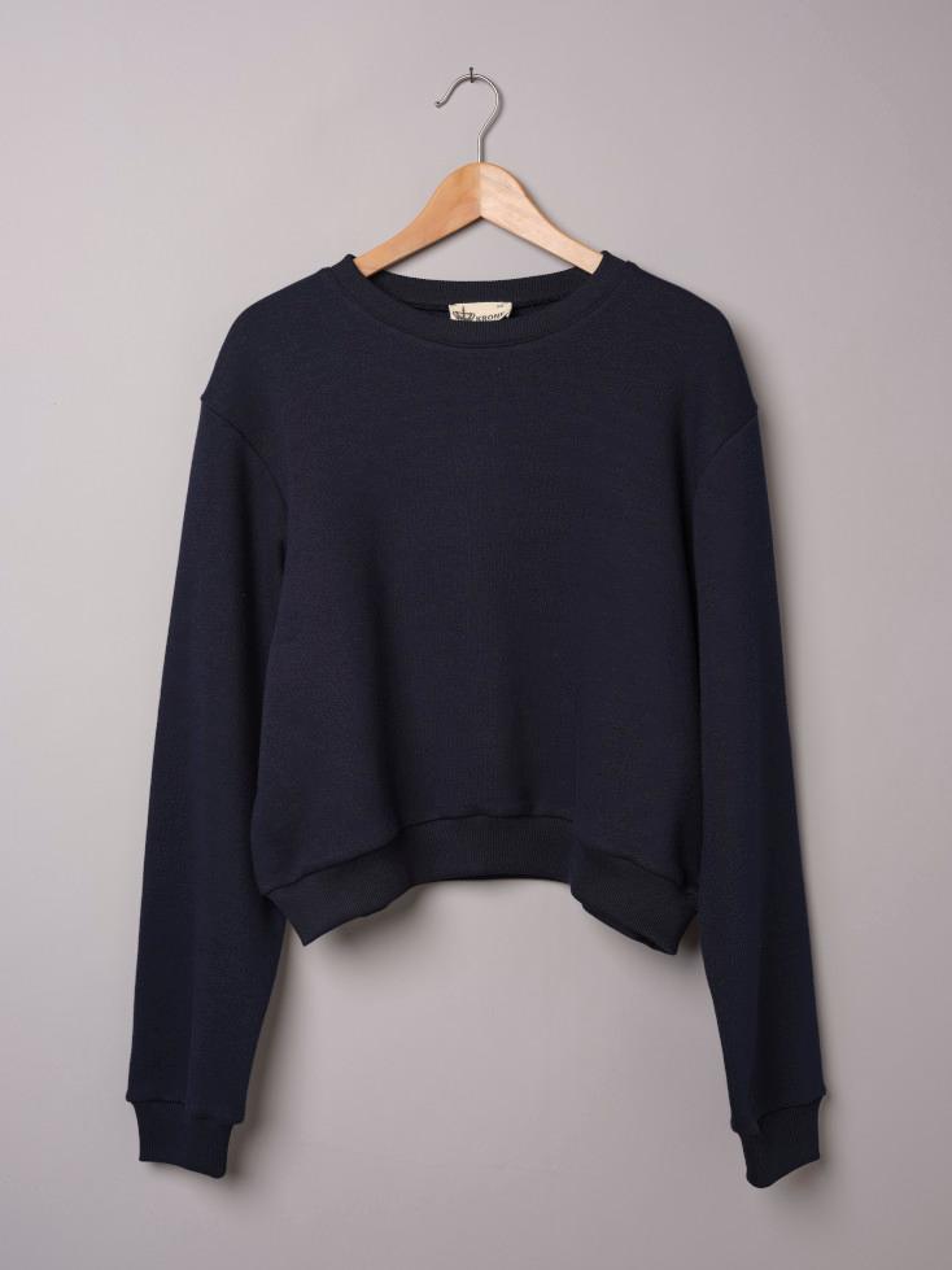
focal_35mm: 50
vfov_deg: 38.2
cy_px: 635
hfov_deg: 29.1
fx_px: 1834
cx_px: 476
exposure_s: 1/125
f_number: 8
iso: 100
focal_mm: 63
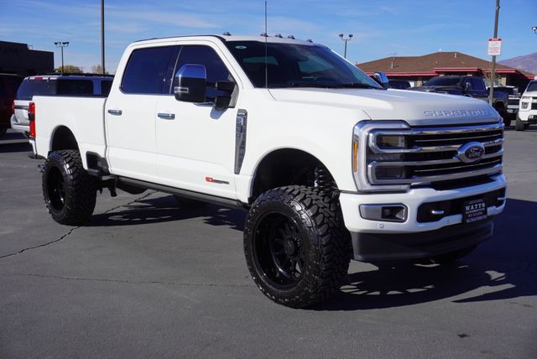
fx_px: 605
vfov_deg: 33.1
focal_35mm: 40
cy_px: 180
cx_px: 268
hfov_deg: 47.9
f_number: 9
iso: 100
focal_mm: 27
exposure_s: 1/400
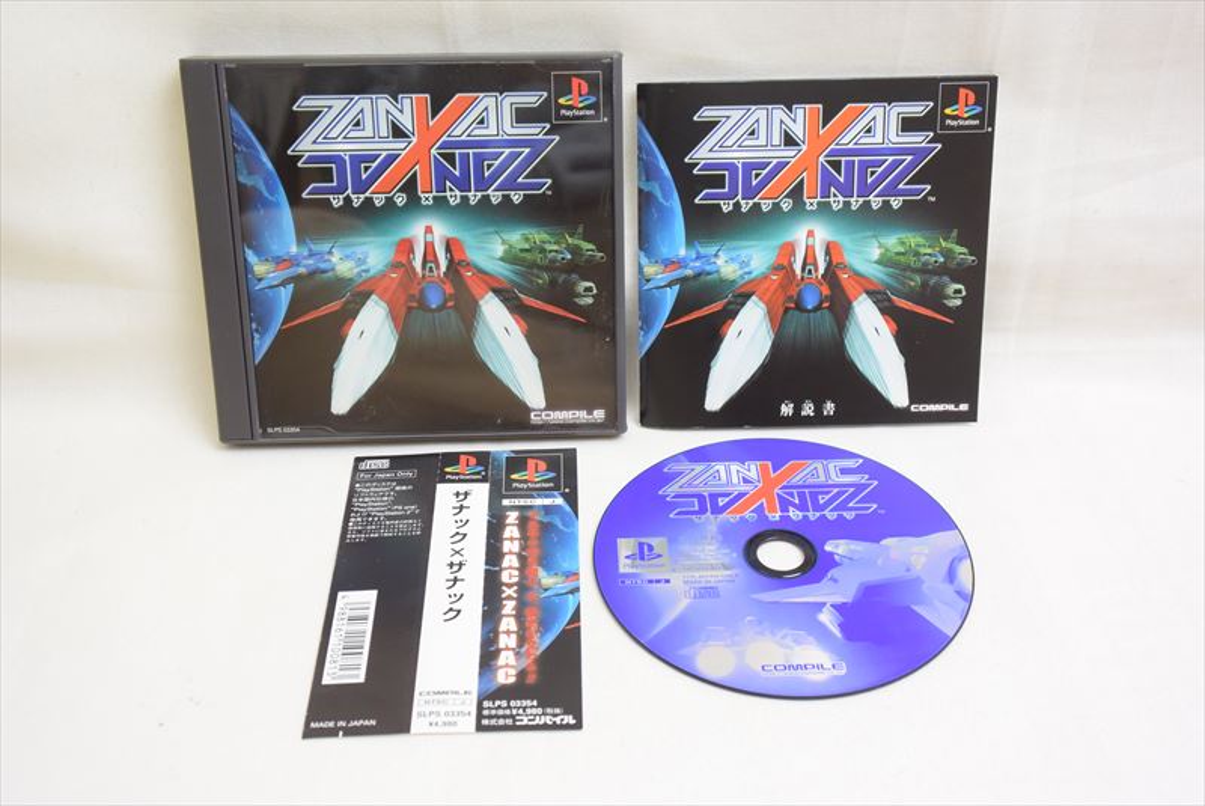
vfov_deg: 32.7
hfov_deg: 47.4
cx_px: 602
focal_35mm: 41
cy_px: 403
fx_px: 1374
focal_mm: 15.3
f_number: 4.2
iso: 900
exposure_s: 1/60
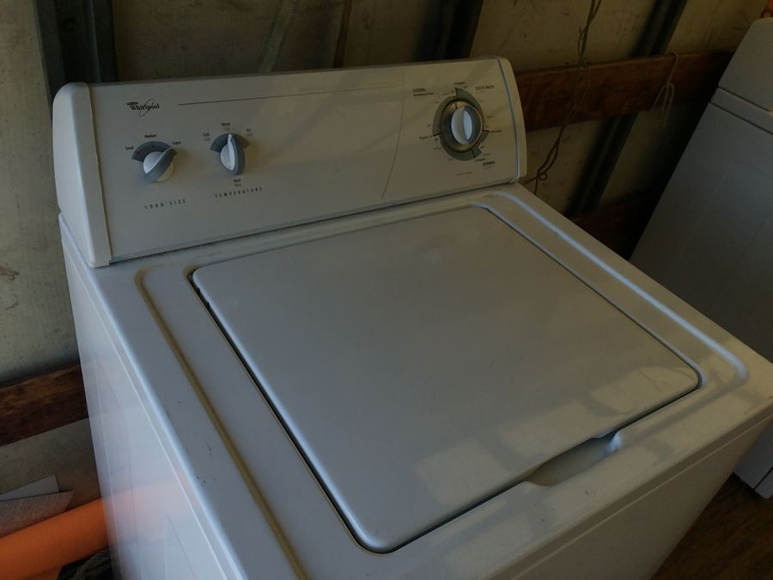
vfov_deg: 48.2
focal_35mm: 29
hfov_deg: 61.7
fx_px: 648
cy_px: 290
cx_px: 386
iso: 32
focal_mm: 4.15
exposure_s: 1/366
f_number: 2.2
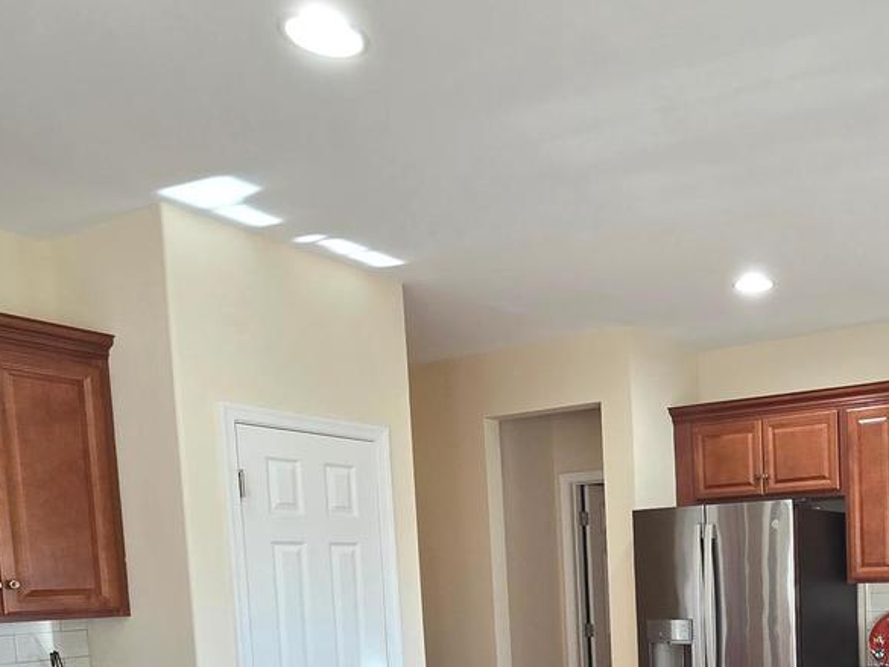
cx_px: 745
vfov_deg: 39.6
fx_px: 822
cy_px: 649
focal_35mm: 32
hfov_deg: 52.1
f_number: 2.2
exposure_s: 1/60
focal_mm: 2.2
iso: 64
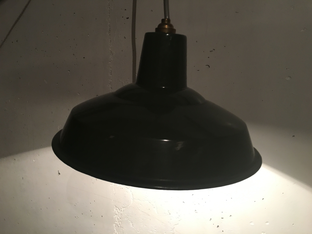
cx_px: 156
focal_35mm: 29
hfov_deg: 61.7
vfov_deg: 48.2
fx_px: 261
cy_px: 117
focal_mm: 4.15
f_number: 2.2
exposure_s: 1/17
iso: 80
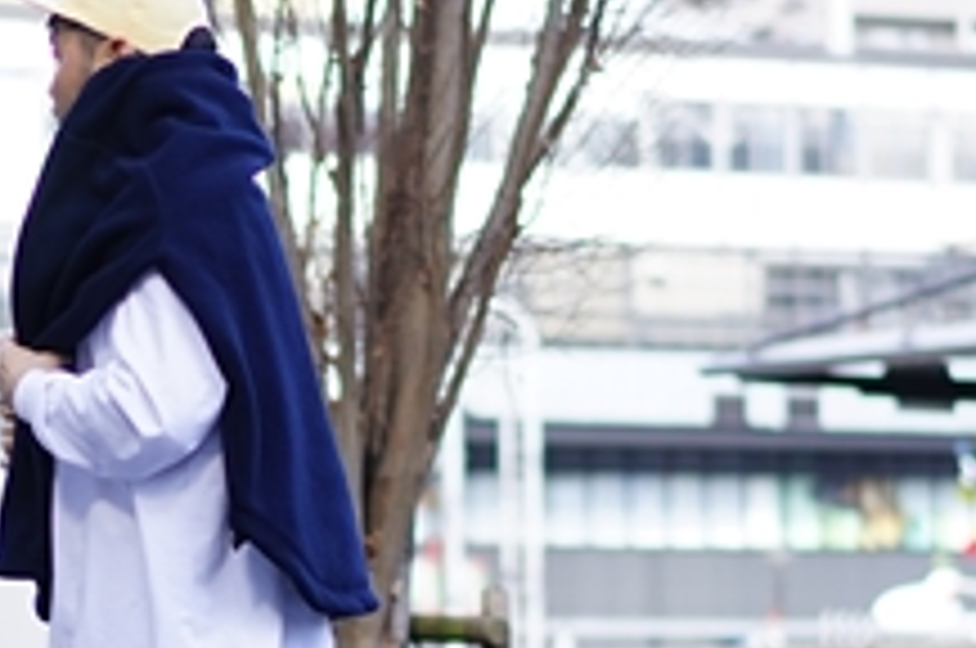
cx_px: 256
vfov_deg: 6.7
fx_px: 5495
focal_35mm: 203
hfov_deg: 10.1
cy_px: 583
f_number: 1.8
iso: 100
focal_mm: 55
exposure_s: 1/640
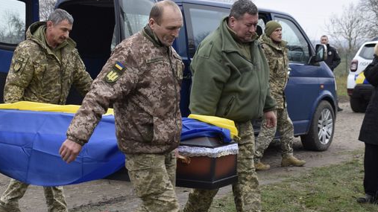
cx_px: 132
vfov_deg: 15.3
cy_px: 115
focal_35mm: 79
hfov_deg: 26.7
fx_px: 792
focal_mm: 34
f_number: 8
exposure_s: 1/250
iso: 400
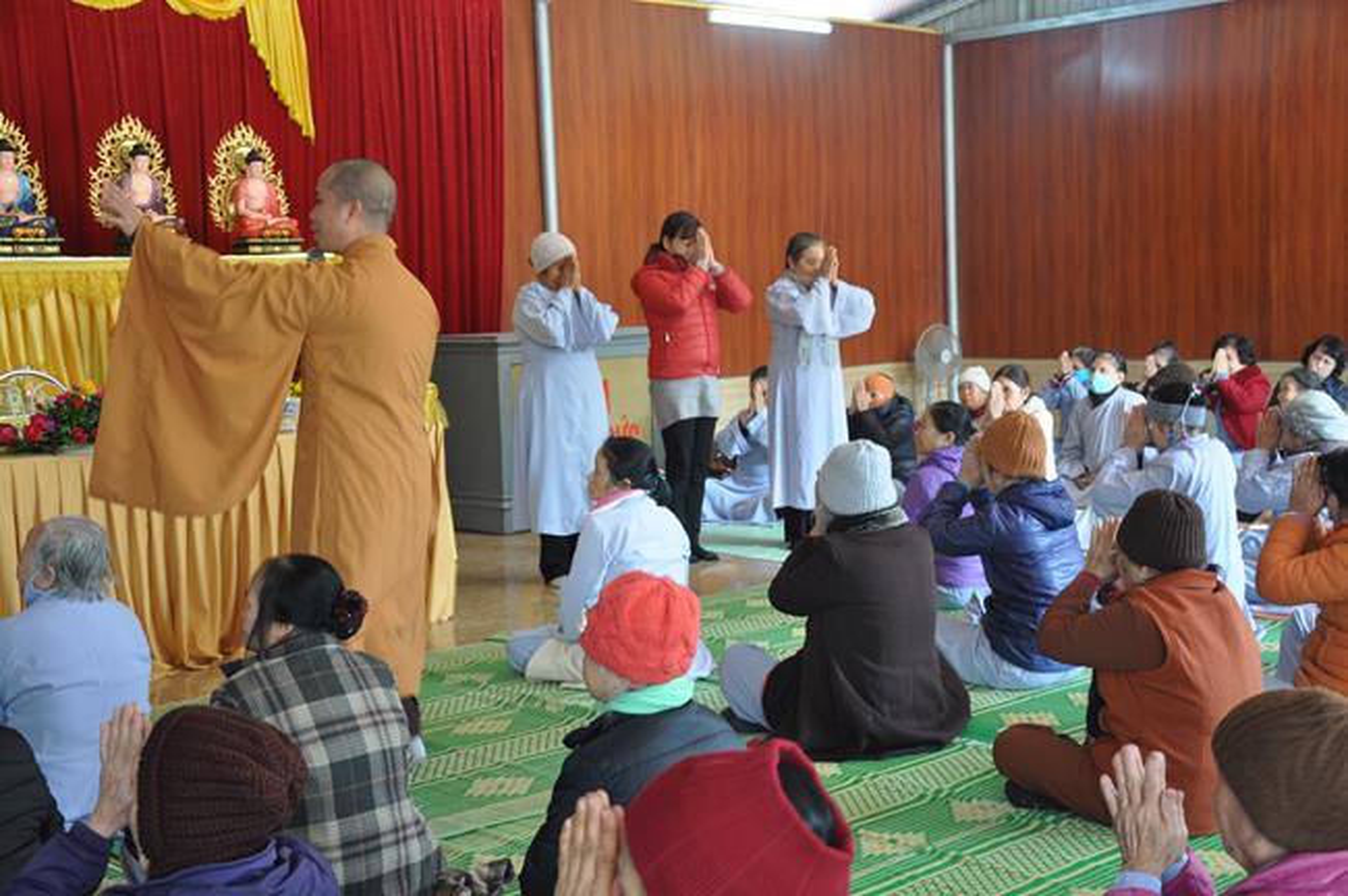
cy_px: 448
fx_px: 1908
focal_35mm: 51
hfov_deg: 38.9
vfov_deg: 26.4
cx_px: 674
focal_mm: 34
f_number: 4.5
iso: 250
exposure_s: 1/20
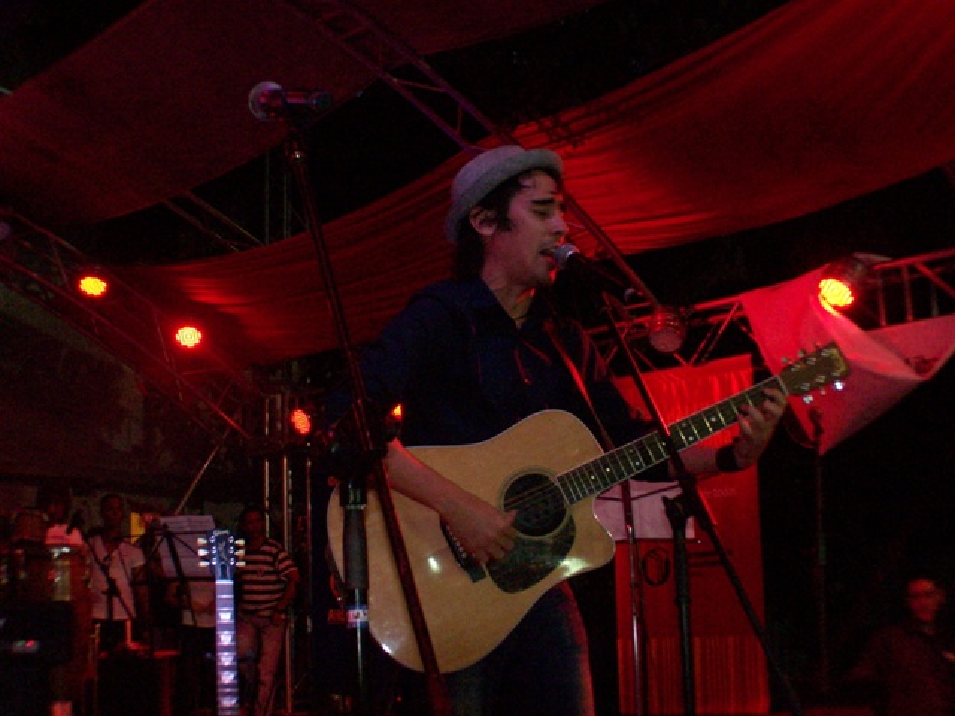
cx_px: 478
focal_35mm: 64
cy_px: 358
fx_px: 1766
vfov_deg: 22.9
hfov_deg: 30.3
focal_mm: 10.7
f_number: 3.2
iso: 400
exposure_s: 1/25
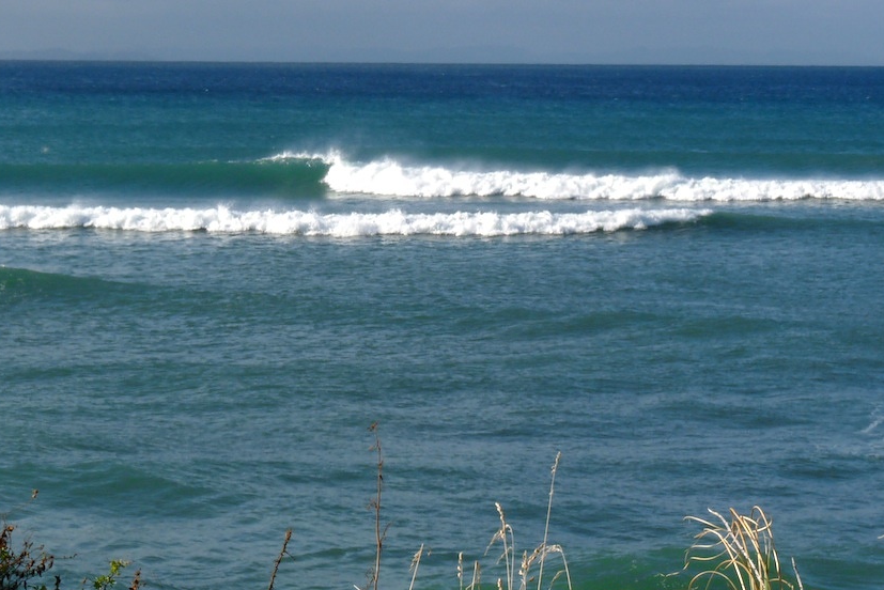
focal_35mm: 140
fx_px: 3439
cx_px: 416
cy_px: 205
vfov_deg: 9.8
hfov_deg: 14.6
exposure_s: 1/400
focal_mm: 15.5
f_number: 6.3
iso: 100
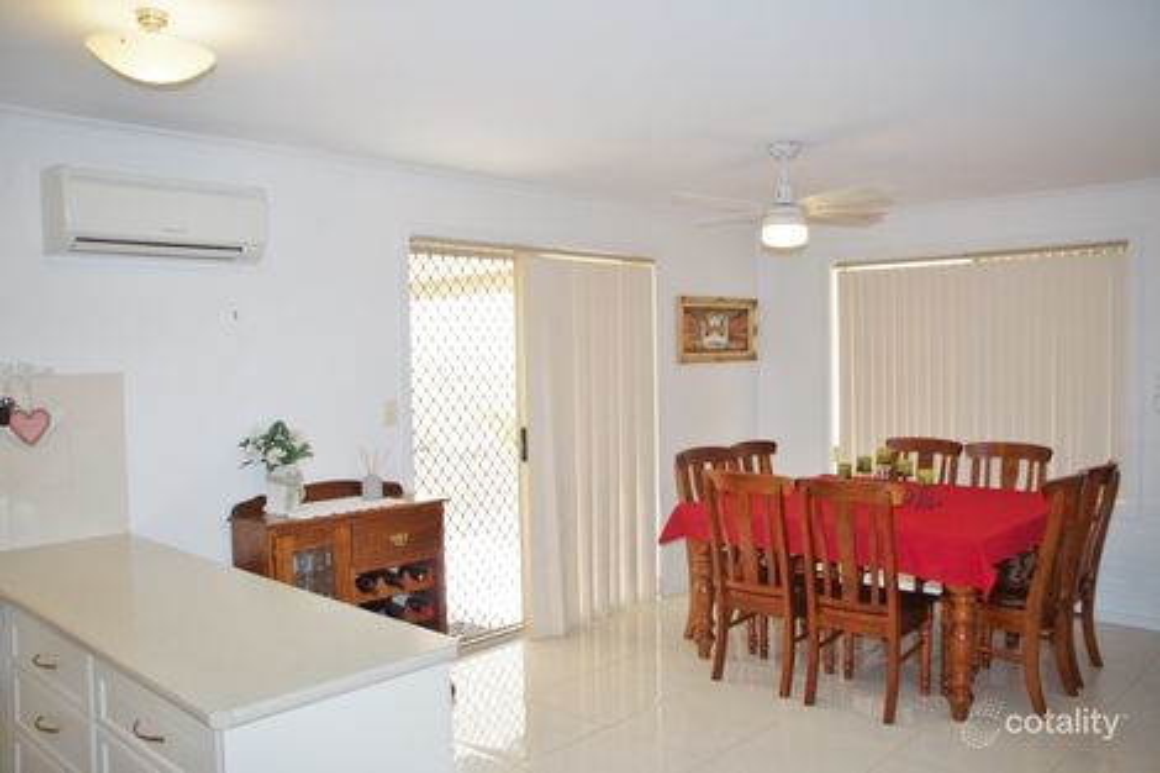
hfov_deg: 67.4
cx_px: 580
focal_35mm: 27
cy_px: 386
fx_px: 870
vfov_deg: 47.9
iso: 400
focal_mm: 18
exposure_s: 1/100
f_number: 3.5
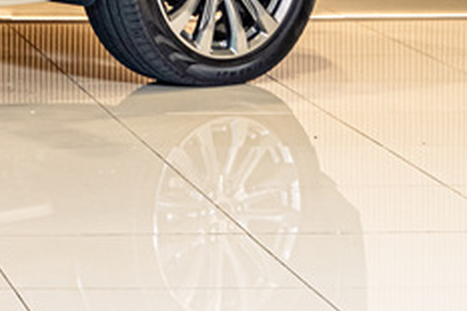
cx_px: -422
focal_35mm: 233
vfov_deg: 5.8
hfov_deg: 8.4
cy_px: -301
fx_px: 3020
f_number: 4
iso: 640
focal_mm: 53
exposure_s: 1/200
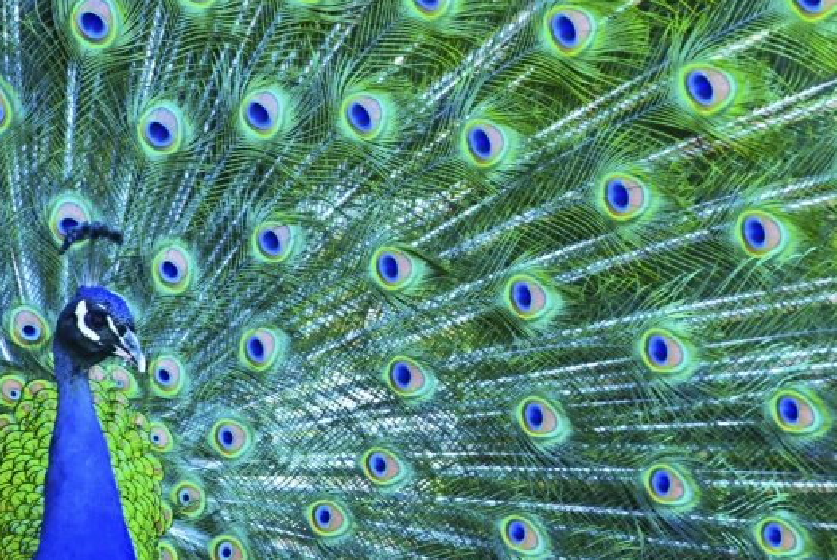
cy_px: 295
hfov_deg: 6.7
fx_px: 7163
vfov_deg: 4.5
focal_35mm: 308
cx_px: 455
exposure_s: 1/125
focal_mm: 135
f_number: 5.6
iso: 400
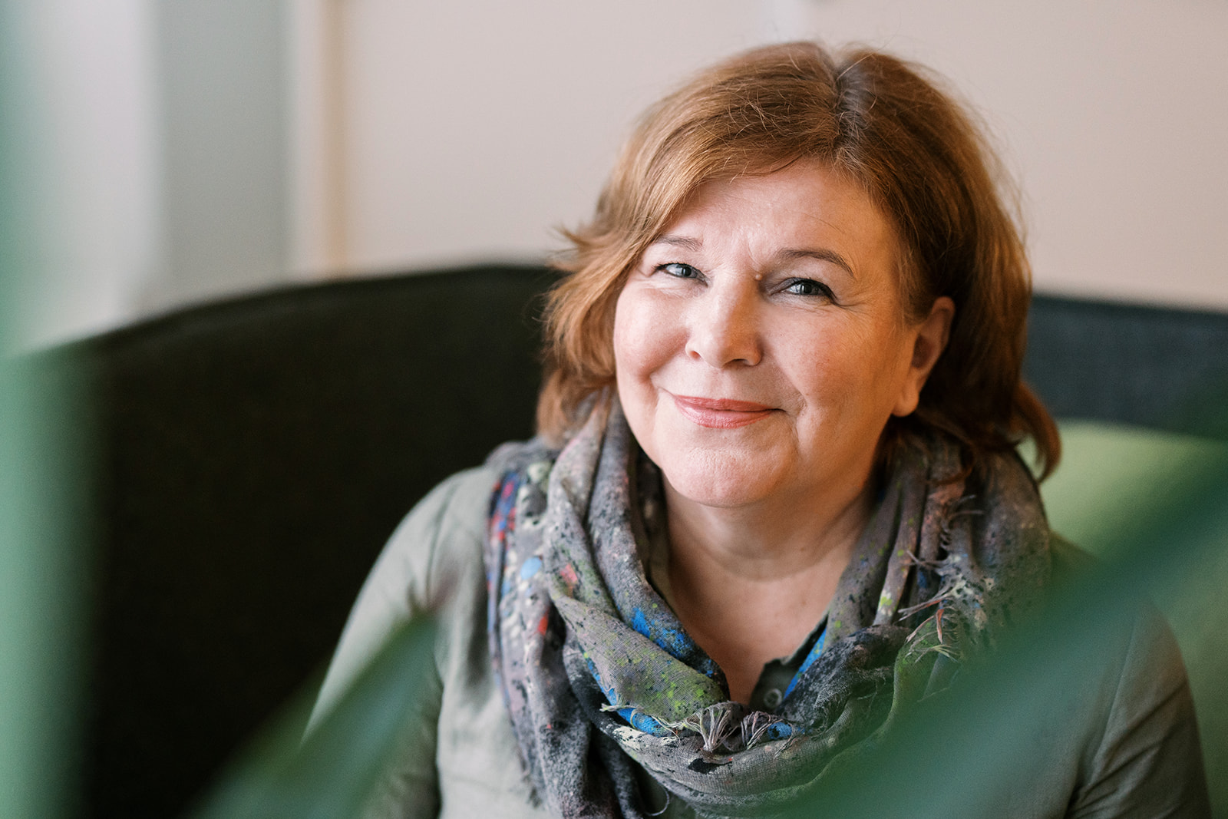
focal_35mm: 85
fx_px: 2899
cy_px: 410
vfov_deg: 16.1
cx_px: 614
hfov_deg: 23.9
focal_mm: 85
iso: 3200
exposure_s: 1/250
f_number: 1.8
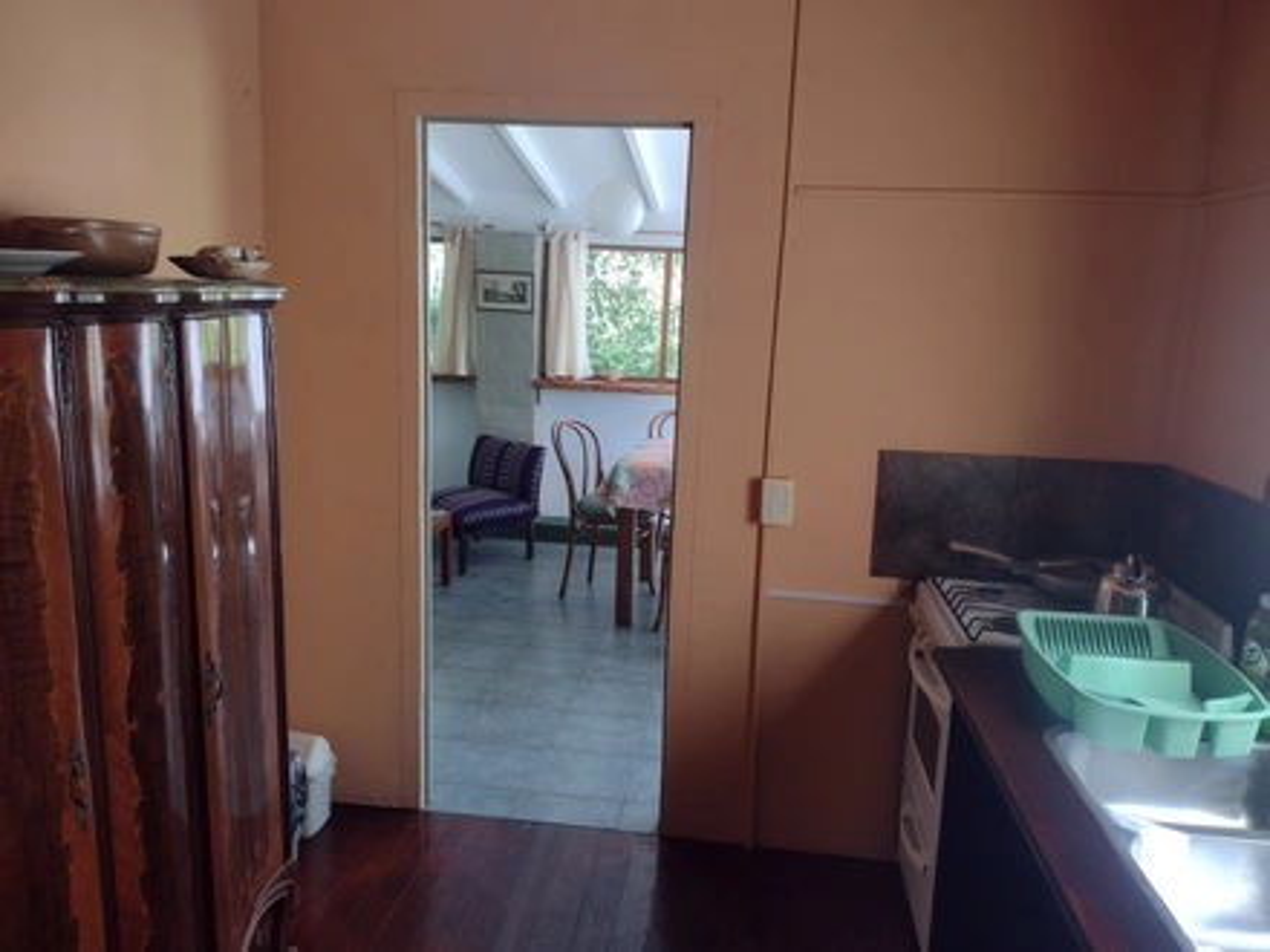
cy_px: 476
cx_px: 635
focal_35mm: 27
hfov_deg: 65.3
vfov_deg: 51.4
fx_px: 991
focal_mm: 4.71
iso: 134
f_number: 1.7
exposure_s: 1/100
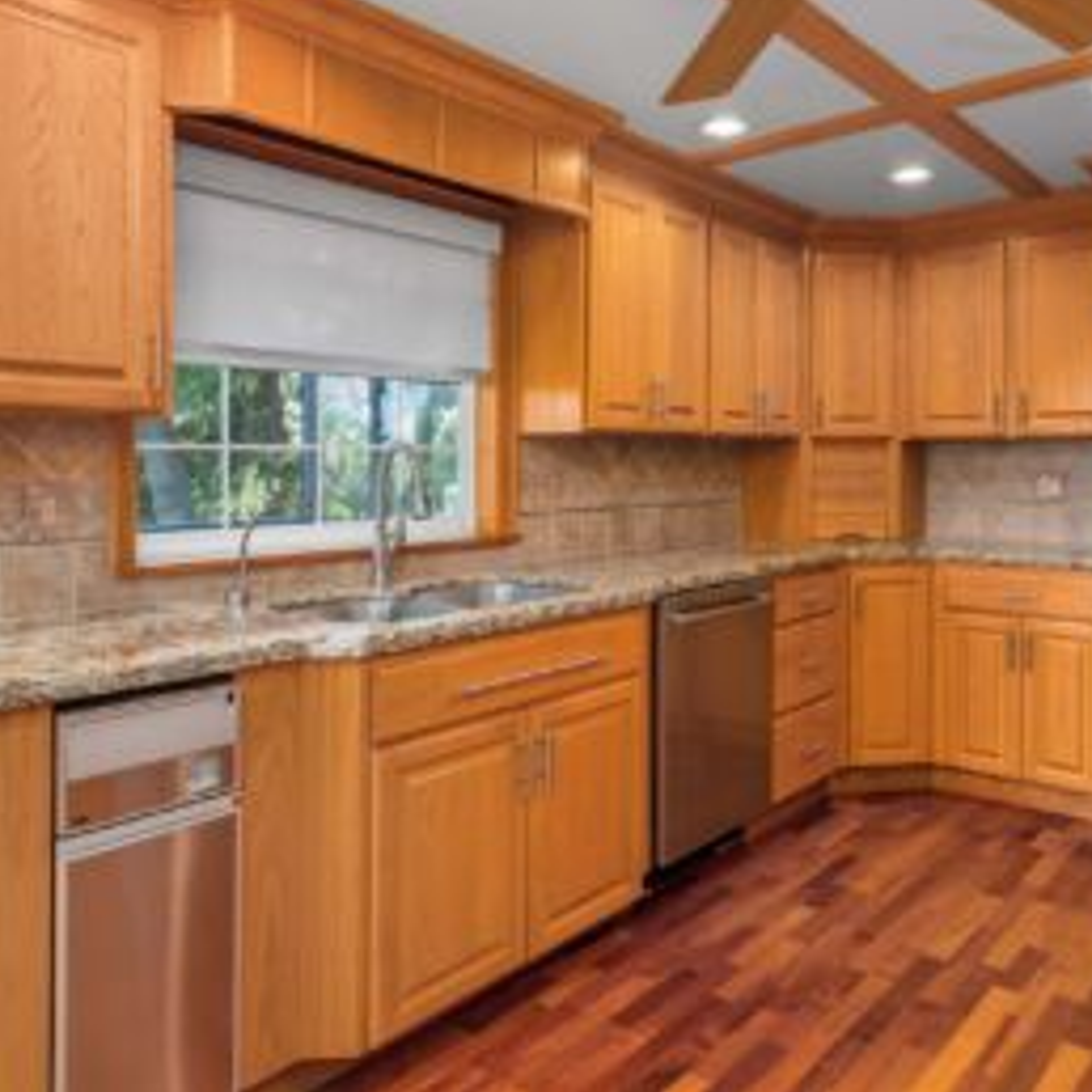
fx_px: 892
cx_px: 631
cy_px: 531
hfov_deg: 62.6
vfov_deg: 62.9
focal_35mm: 25
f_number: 8
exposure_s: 1/3
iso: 1000
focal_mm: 19
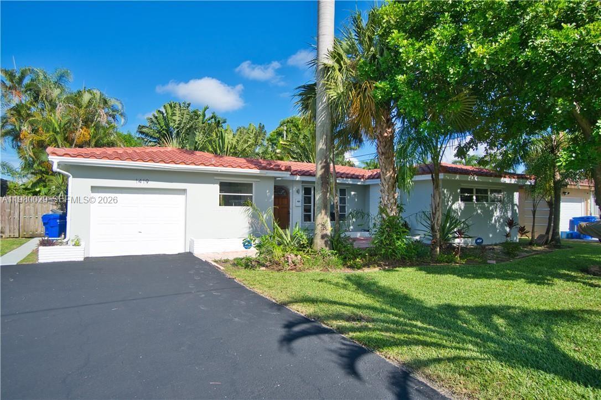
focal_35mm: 21
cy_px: 200
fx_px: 351
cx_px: 300
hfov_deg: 81.2
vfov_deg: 59.5
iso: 100
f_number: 5
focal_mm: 14
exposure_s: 1/500
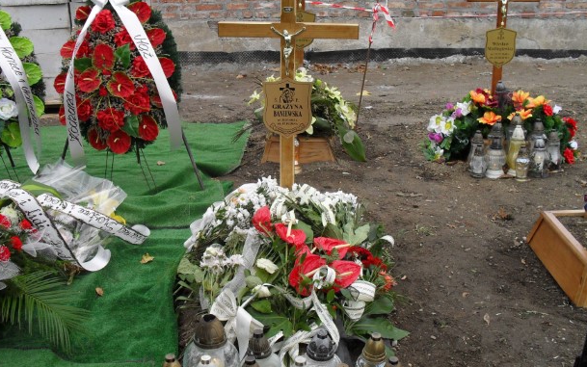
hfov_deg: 50.4
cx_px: 280
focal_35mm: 39
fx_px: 624
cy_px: 183
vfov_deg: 32.8
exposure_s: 1/180
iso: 100
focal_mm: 6.3
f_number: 3.2
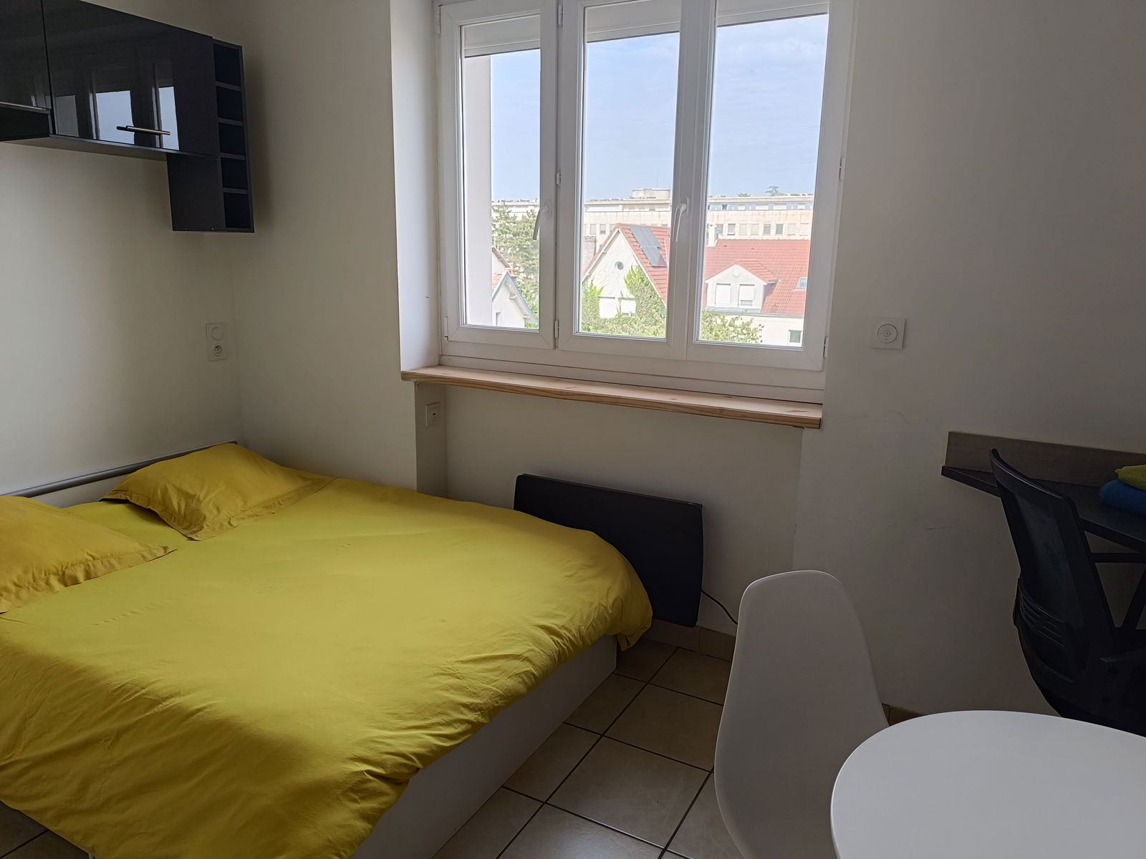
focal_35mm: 24
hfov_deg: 71.6
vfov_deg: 56.8
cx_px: 573
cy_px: 430
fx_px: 795
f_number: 1.65
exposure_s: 1/100
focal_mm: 6.14
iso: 117
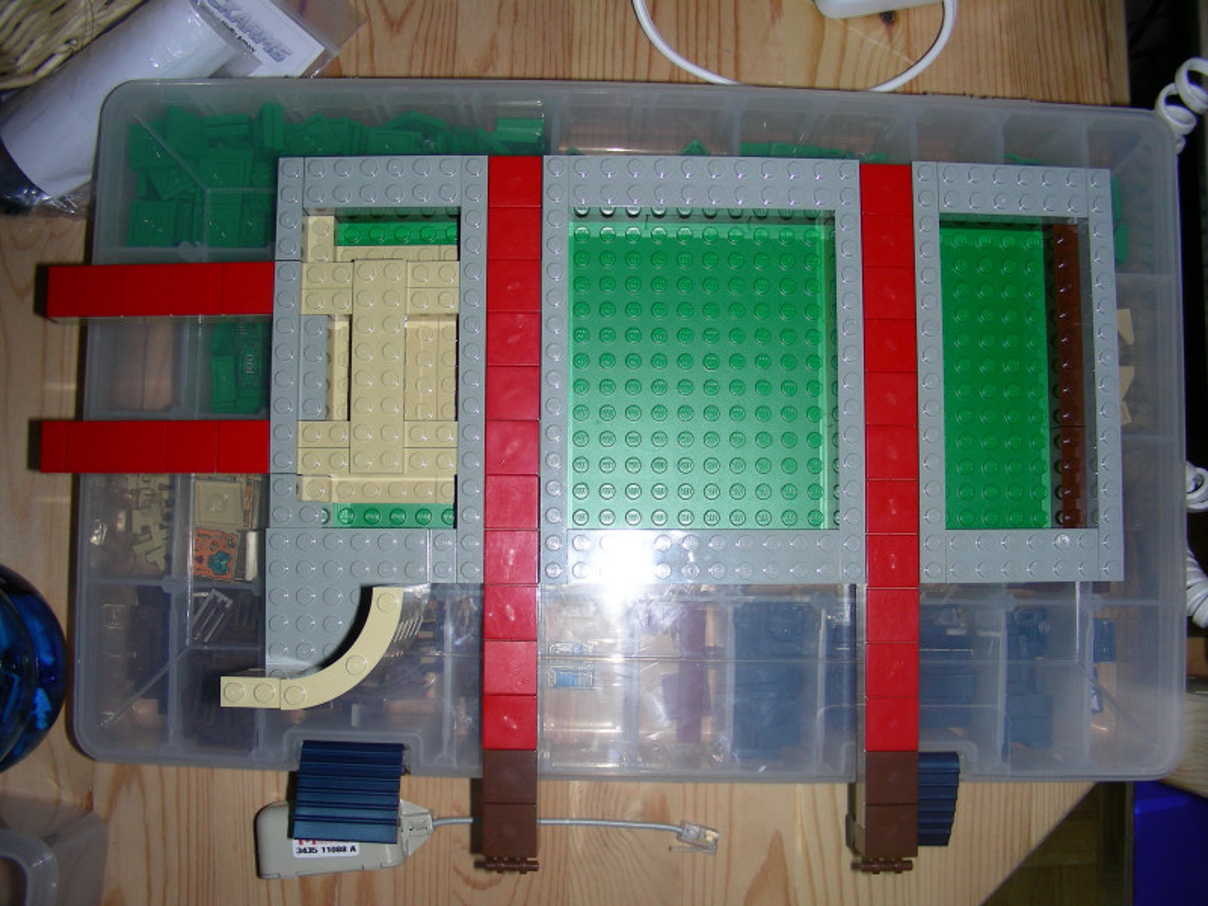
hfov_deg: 49.0
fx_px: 1326
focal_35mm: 38
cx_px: 604
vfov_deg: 37.7
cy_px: 453
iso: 50
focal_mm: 6.3
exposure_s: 1/60.1
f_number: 3.5
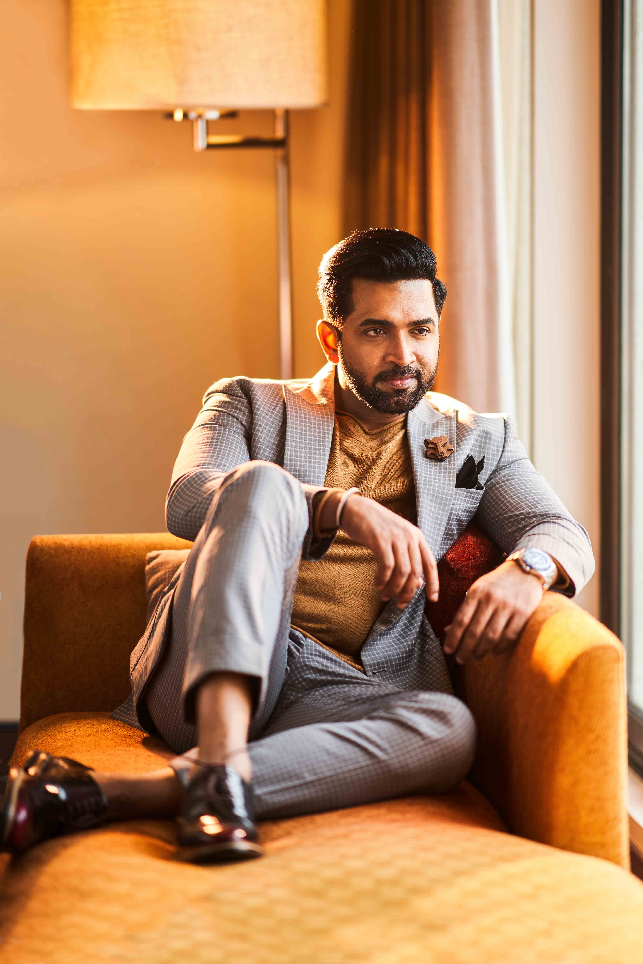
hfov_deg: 16.1
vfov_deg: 23.9
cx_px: 322
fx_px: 2277
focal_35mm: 85
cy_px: 482
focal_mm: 85
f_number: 1.4
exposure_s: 1/160
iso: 125
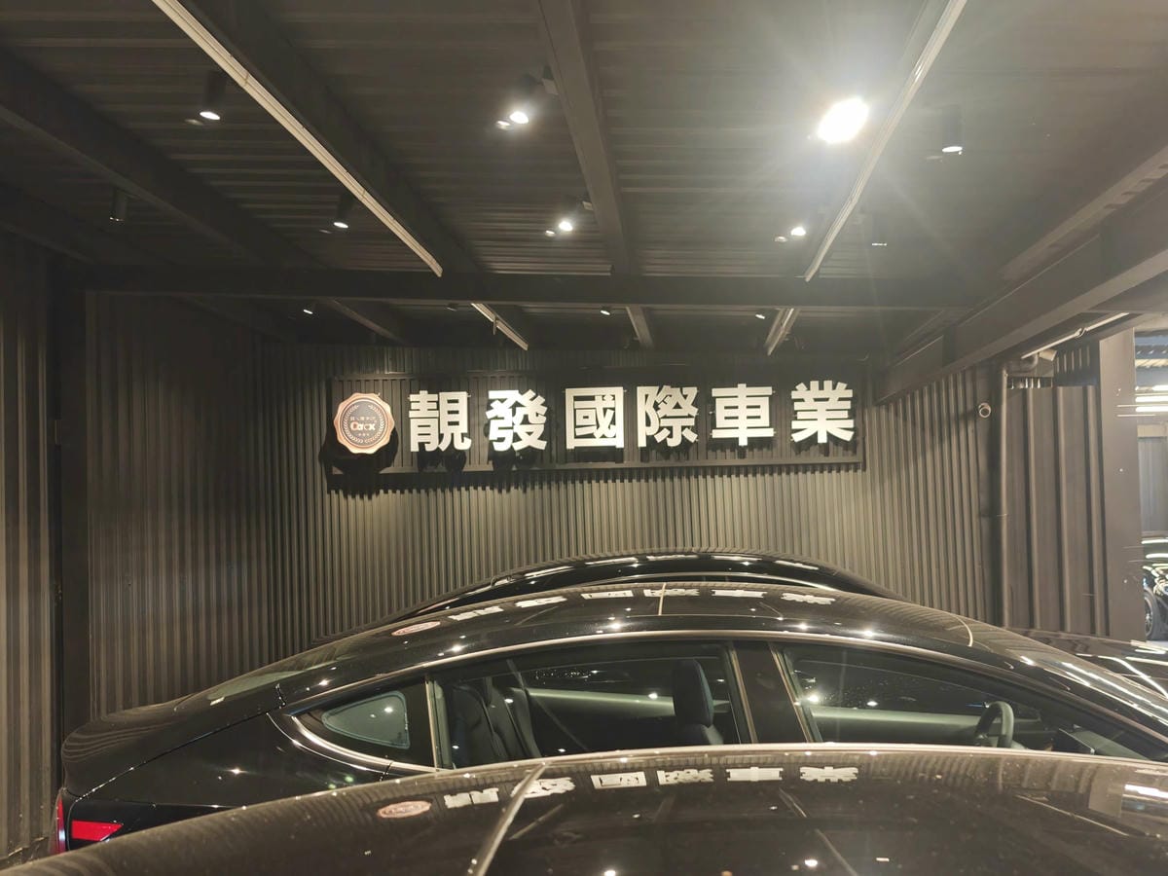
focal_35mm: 39
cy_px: 438
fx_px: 1316
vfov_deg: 36.8
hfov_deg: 47.9
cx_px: 584
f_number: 1.63
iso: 314
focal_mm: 8.72
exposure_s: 1/40
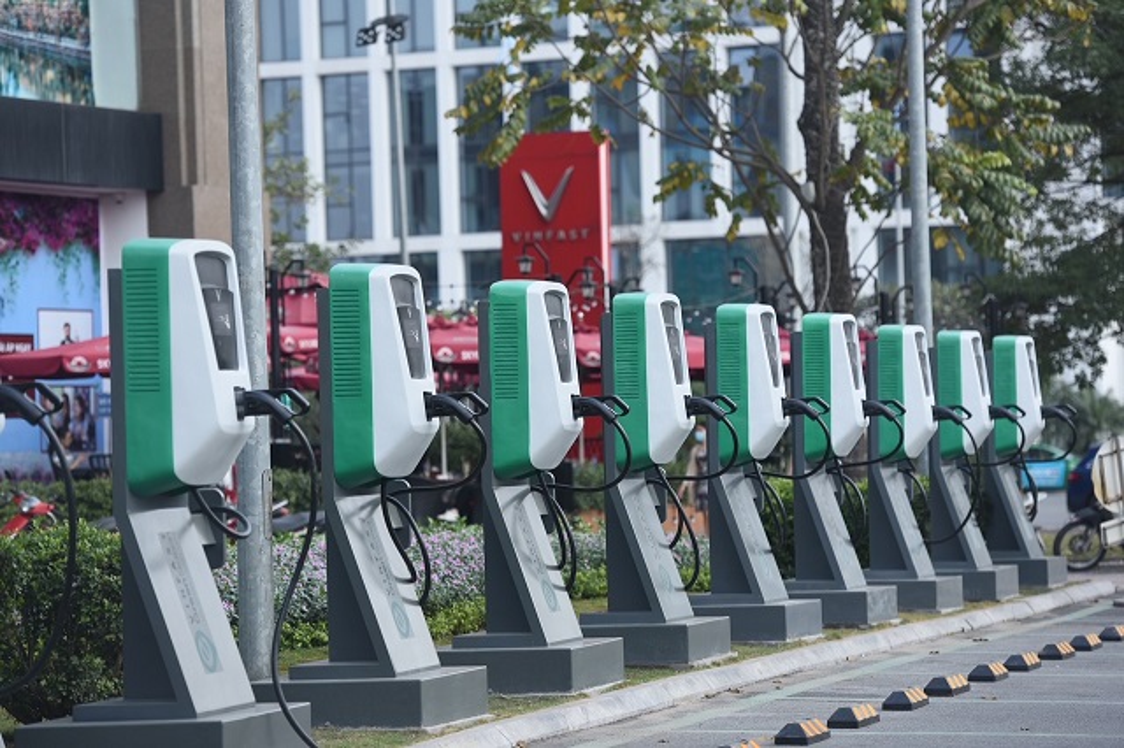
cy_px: 374
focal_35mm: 145
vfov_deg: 9.5
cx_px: 562
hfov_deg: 14.2
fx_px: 4525
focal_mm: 145
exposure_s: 1/320
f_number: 4.5
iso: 250
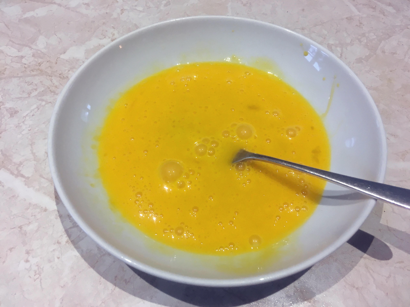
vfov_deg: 48.2
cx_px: 205
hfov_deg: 61.7
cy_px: 154
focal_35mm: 29
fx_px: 343
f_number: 2.2
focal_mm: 4.15
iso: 25
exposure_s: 1/33
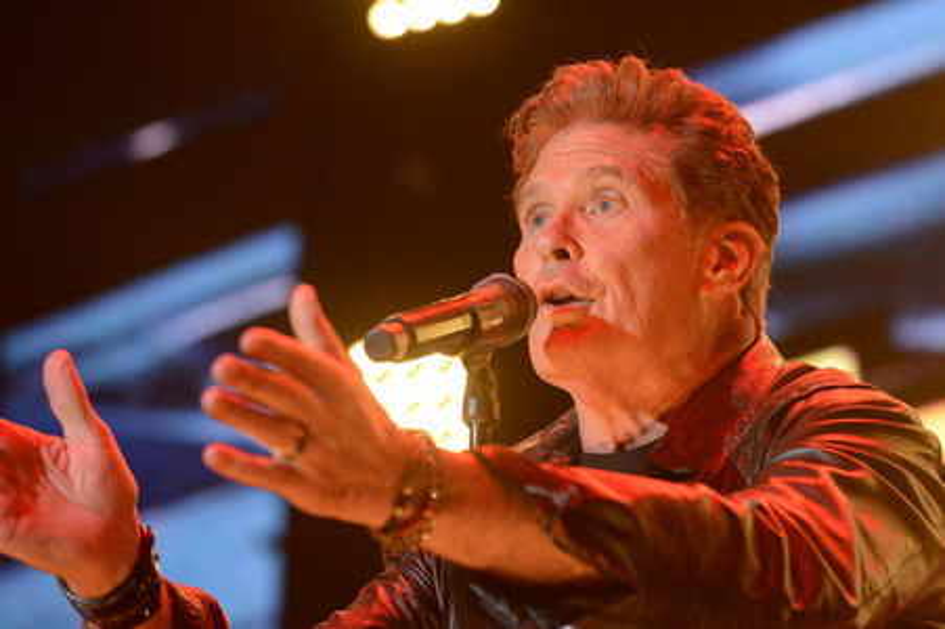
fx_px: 3672
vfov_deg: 9.8
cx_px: 472
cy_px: 314
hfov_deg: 14.7
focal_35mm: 140
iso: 2500
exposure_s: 1/320
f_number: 5
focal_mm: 140
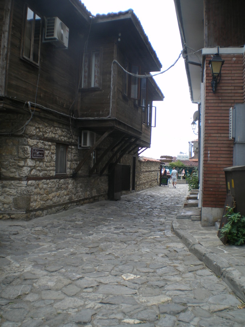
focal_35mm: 36
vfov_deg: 51.4
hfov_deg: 39.7
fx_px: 340
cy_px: 164
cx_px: 122
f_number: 4.6
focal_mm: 6.3
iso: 50
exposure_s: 1/160
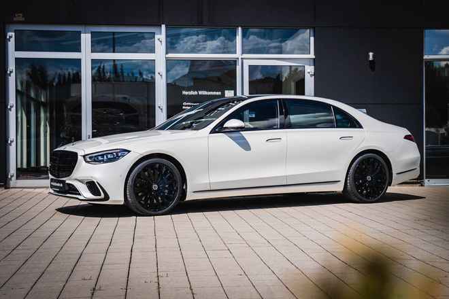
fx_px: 698
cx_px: 224
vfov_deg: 24.2
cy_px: 150
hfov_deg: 35.6
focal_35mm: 56
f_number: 5.6
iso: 400
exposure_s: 1/800
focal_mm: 56
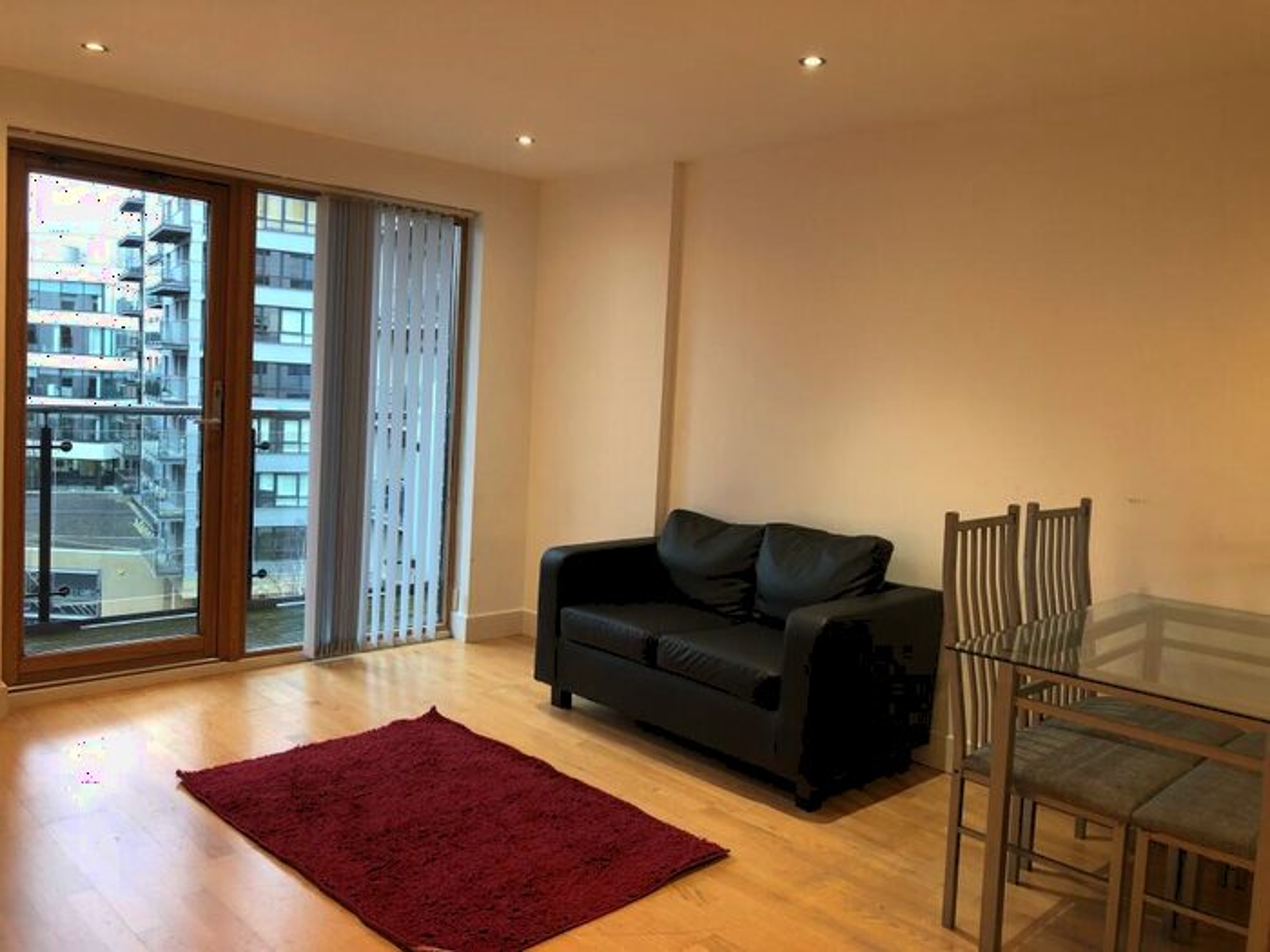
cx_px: 635
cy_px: 476
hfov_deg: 63.4
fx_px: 1027
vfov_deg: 49.7
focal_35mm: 28
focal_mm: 4
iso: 40
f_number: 1.8
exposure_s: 1/17
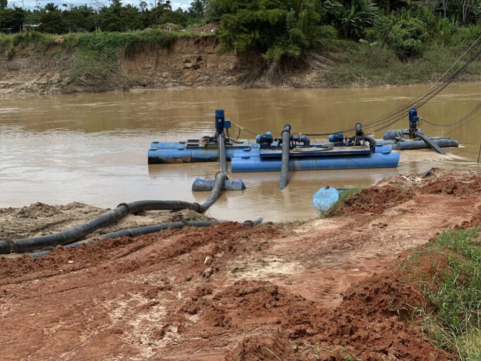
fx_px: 1070
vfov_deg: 19.1
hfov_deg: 25.3
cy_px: 180
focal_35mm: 77
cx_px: 240
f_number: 2.8
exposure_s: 1/1119
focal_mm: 9
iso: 32
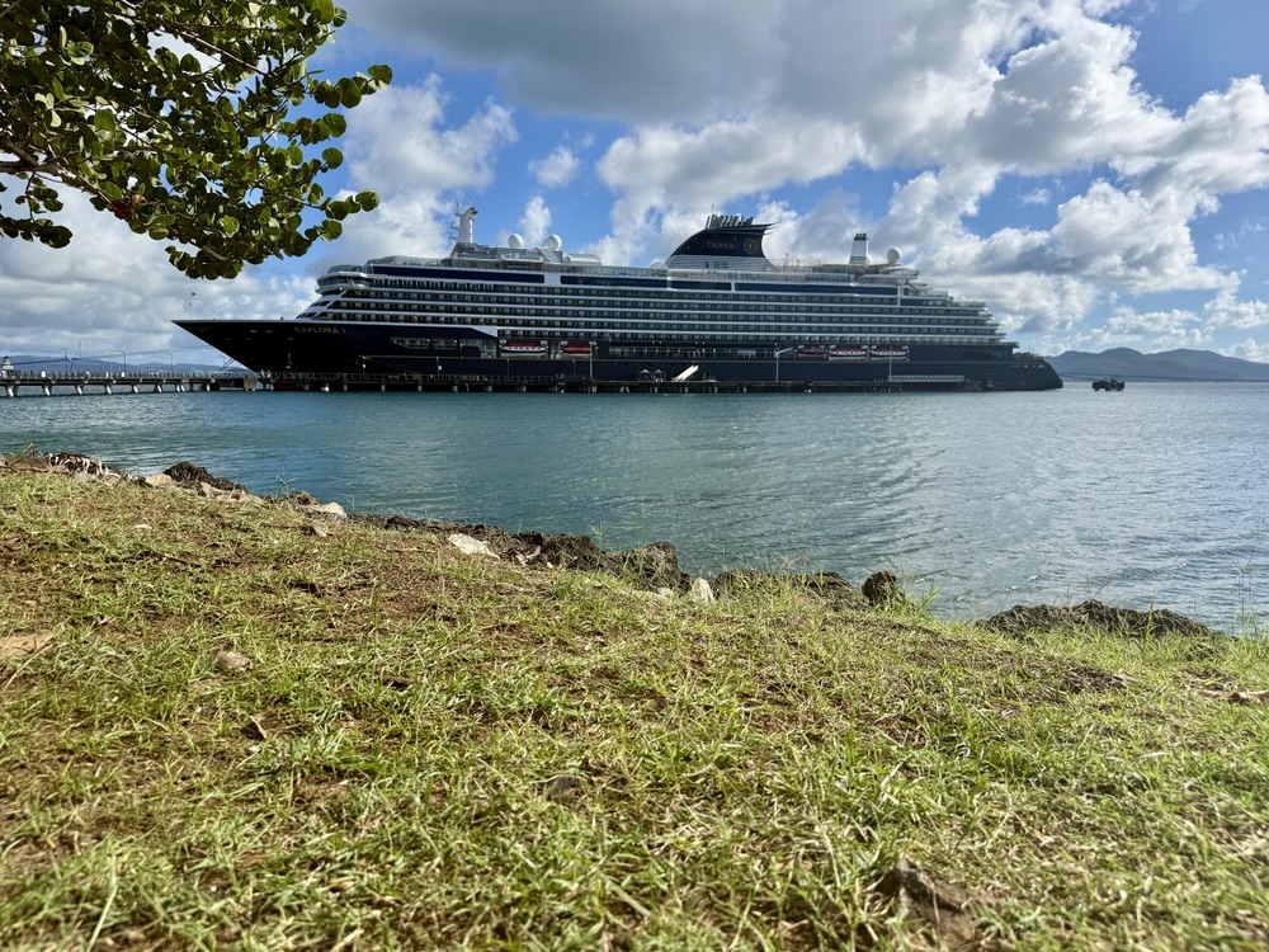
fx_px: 880
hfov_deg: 71.6
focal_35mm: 24
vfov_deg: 56.8
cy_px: 476
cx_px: 634
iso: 80
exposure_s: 1/6711
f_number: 1.78
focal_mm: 6.76
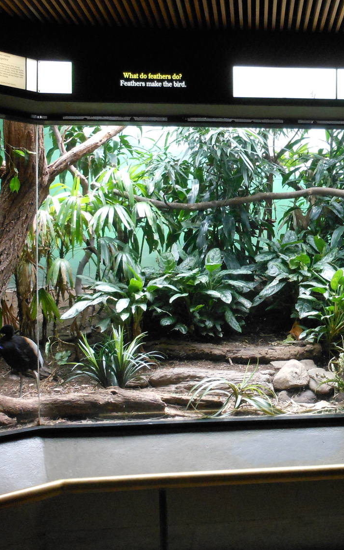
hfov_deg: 30.2
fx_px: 630
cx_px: 247
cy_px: 284
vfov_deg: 47.2
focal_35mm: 42
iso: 400
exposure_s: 1/15
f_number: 3.7
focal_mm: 5
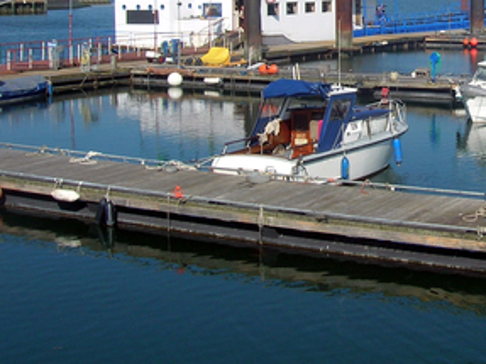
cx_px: 435
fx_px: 996
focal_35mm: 71
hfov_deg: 26.5
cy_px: 36
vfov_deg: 20.3
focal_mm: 5.7
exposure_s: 1/440
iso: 50
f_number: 4.9
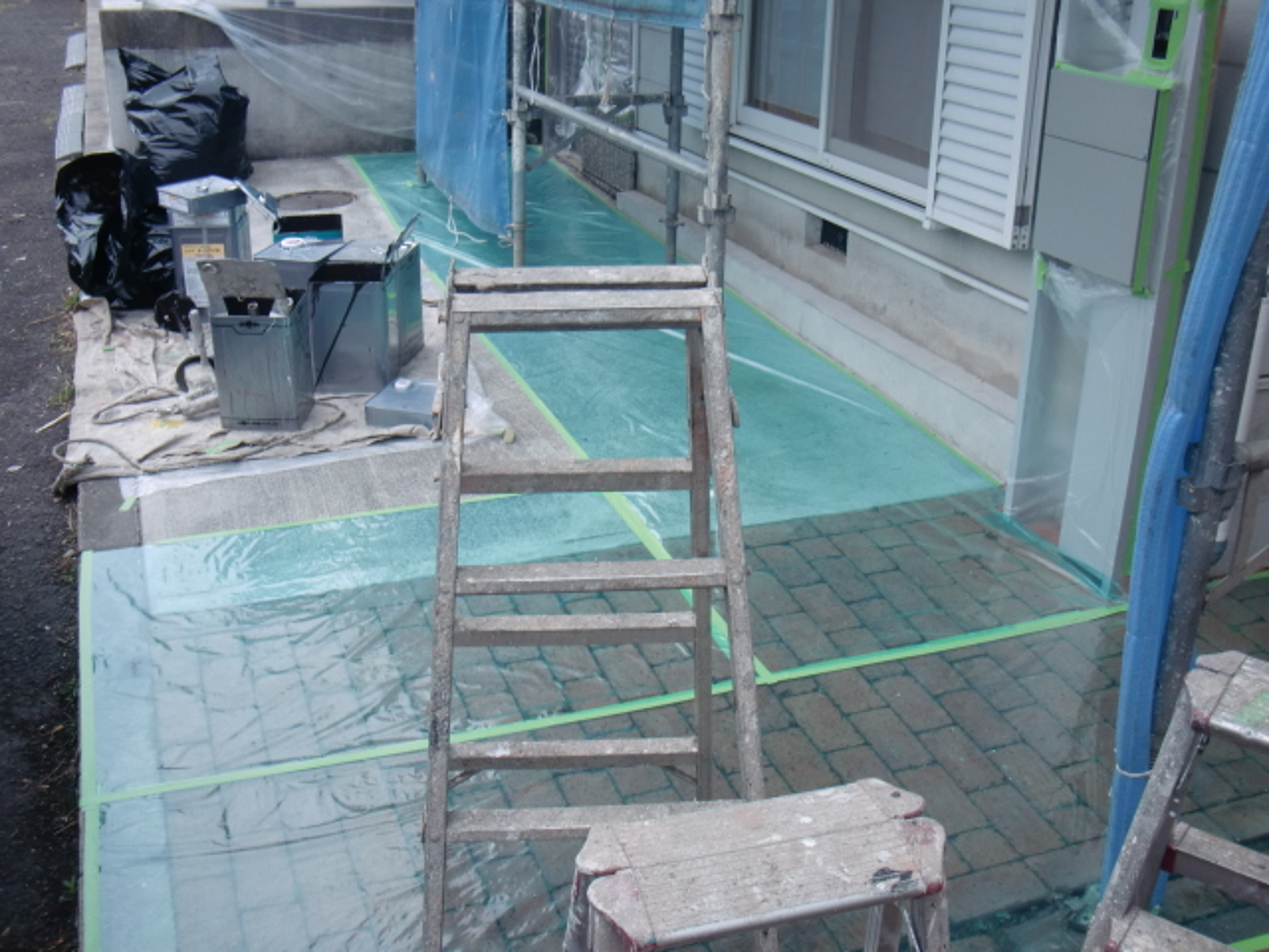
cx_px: 634
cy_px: 476
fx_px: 1393
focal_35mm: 38
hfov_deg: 49.0
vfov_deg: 37.7
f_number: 3.9
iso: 64
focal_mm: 6.66
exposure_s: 1/125
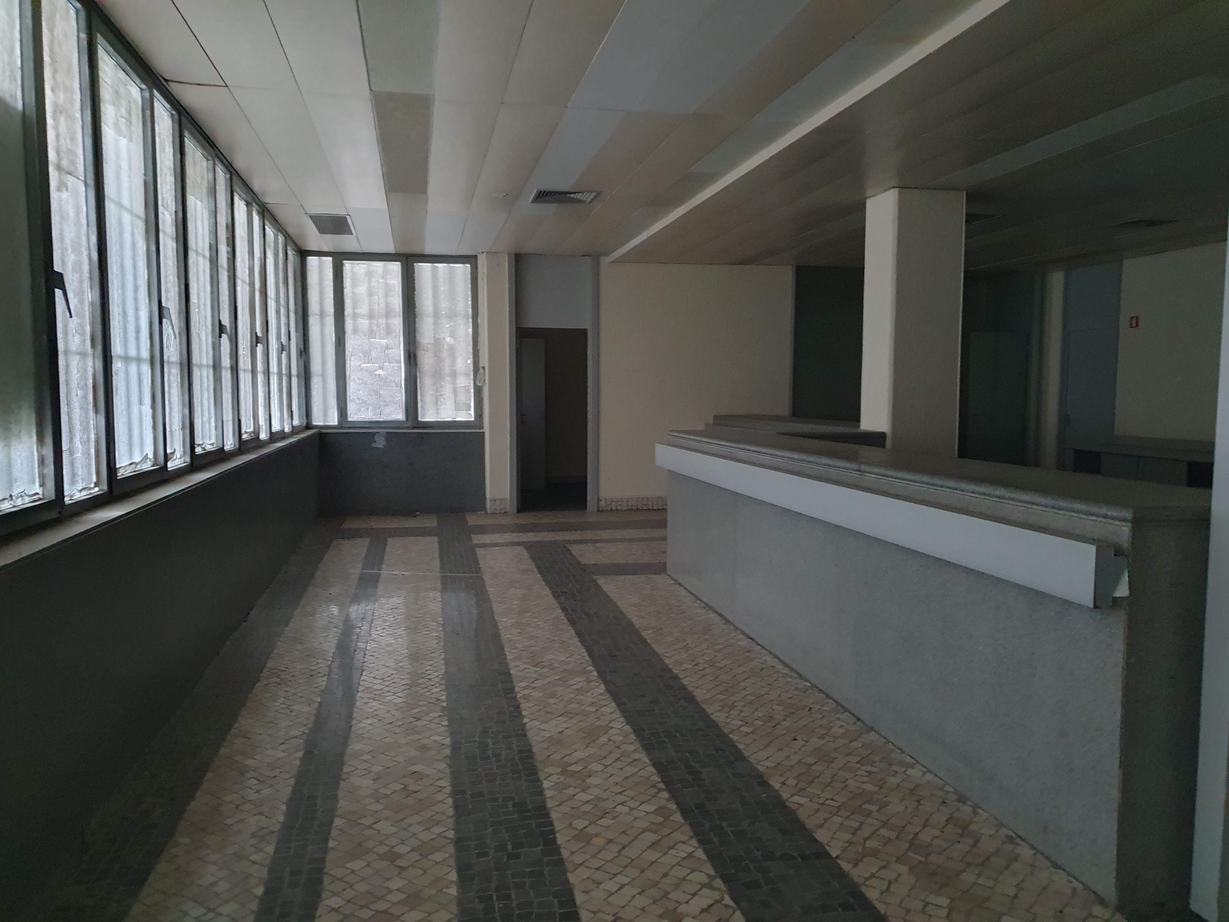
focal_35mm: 26
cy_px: 461
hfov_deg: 67.3
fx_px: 923
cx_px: 614
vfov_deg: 53.1
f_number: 1.5
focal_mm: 4.32
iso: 640
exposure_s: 1/50
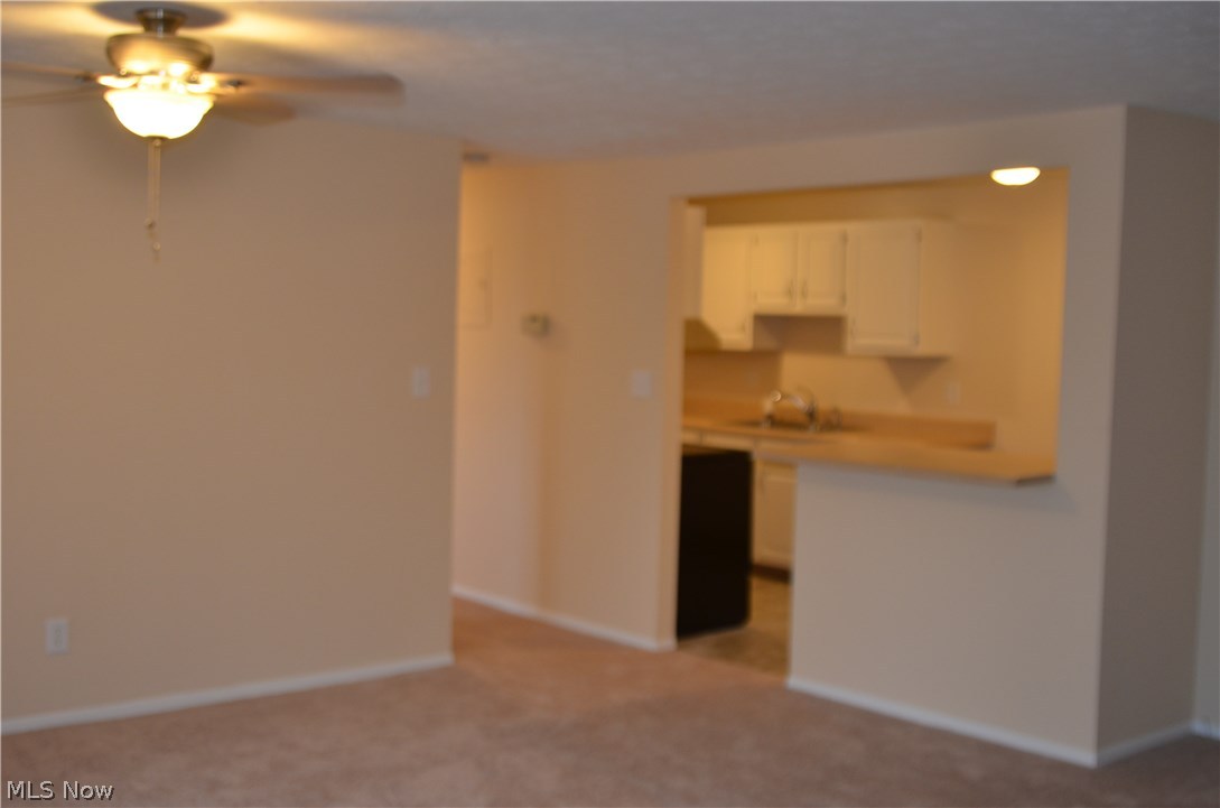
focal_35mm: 42
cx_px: 610
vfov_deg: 31.7
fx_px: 1420
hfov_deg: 46.5
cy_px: 404
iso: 400
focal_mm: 28
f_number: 3.5
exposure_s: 1/60
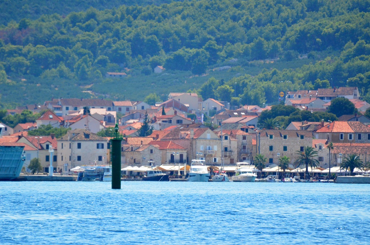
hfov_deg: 4.6
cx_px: 185
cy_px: 122
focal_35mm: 450
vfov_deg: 3.0
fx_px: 4615
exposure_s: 1/8000
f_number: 5.6
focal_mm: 300
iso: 2000
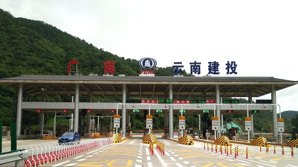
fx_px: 190
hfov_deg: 76.3
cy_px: 114
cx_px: 147
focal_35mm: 24
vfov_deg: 46.7
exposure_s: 1/1753
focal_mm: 3.66
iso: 50
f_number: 2.2
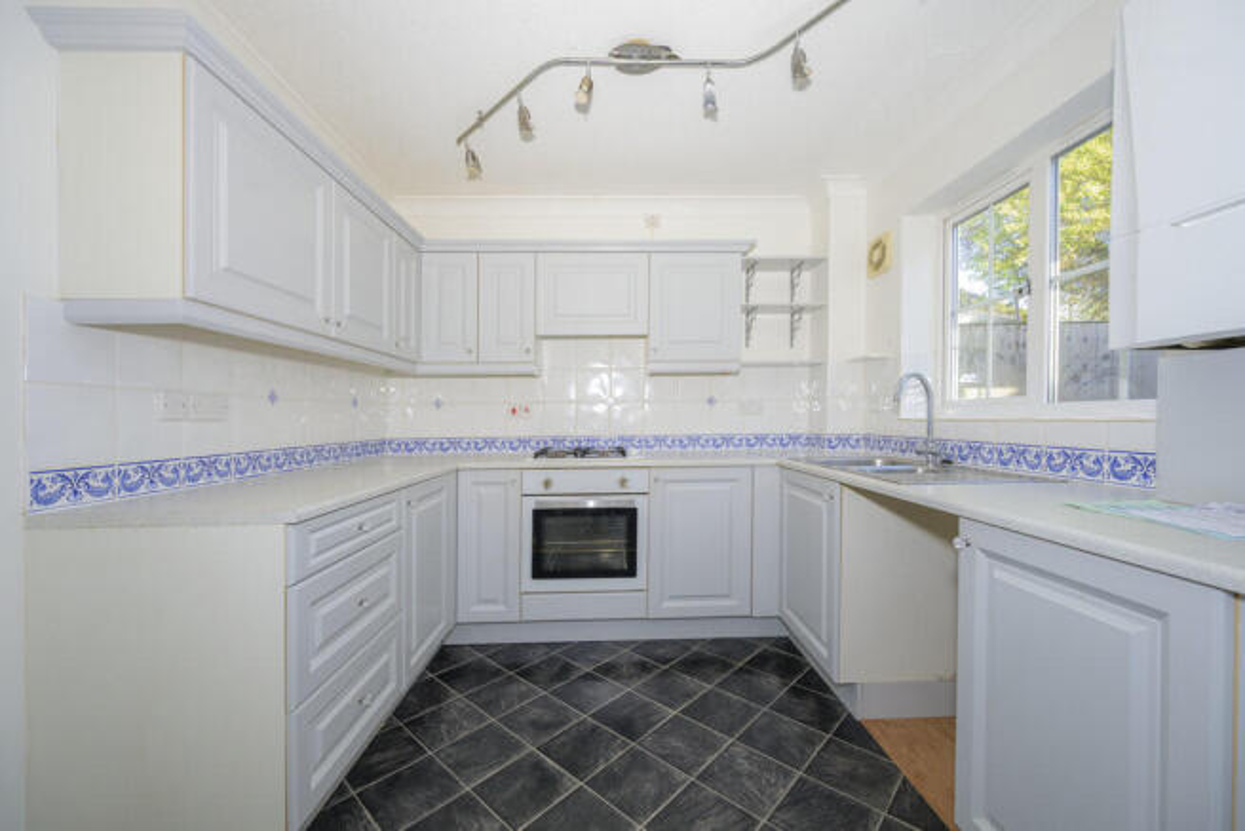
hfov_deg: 104.2
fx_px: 484
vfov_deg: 81.2
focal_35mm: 14
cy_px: 416
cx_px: 622
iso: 800
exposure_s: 1/125
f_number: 6.3
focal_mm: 14
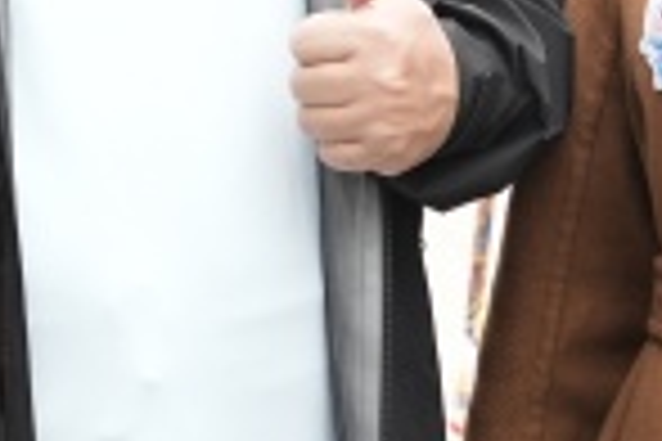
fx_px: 3935
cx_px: 117
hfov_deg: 9.6
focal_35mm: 214
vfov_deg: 6.3
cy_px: -281
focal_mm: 30
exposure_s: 1/200
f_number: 4
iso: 400
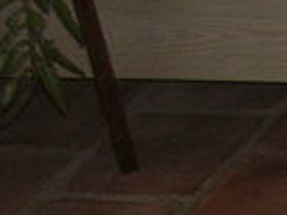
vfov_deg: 5.5
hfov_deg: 7.0
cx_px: 884
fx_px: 2079
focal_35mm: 251
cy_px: 647
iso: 50
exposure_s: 1/60.1
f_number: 2.8
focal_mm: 5.8
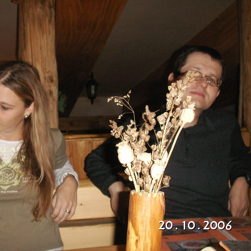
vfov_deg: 38.3
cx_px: 94
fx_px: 361
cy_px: 126
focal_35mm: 44
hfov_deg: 38.1
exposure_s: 1/40
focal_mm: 7.7
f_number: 3.5
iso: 160
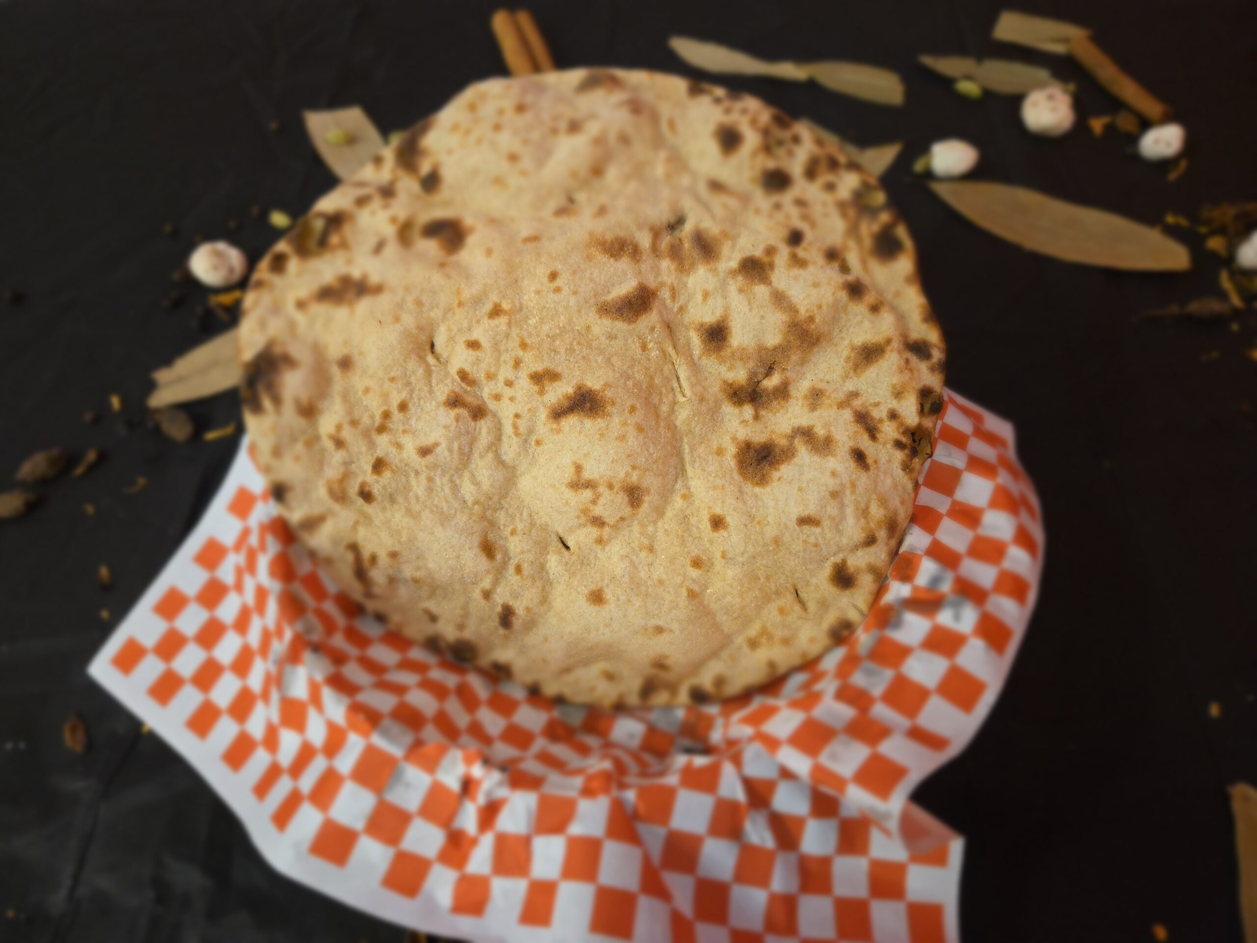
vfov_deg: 58.9
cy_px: 472
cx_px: 628
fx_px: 835
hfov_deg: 73.9
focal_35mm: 23
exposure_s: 1/30
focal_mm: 5.4
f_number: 1.8
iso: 320
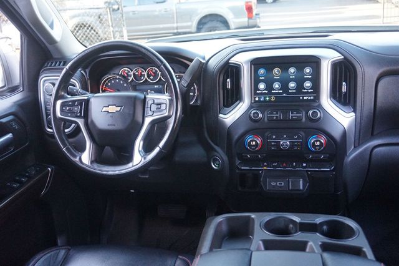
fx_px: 382
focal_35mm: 34
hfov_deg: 55.1
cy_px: 133
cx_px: 200
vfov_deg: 38.3
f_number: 4
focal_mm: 23
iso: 2000
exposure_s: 1/160
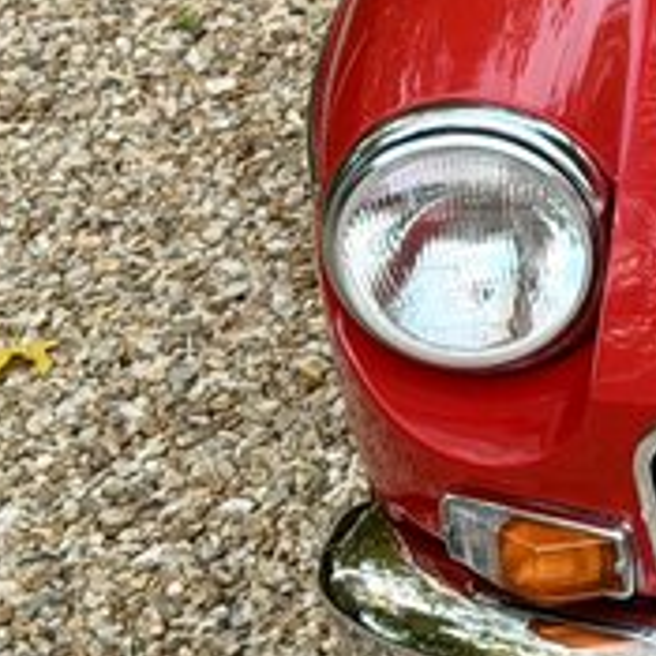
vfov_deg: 8.9
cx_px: 1439
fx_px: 4159
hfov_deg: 8.4
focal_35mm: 194
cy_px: -56
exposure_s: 1/76
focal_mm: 6.76
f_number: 1.78
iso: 100
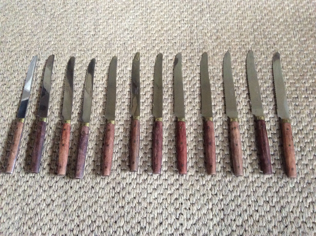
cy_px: 118
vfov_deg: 44.1
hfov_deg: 56.9
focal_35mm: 32
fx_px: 292
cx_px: 158
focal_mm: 3.3
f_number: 2.4
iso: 320
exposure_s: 1/17
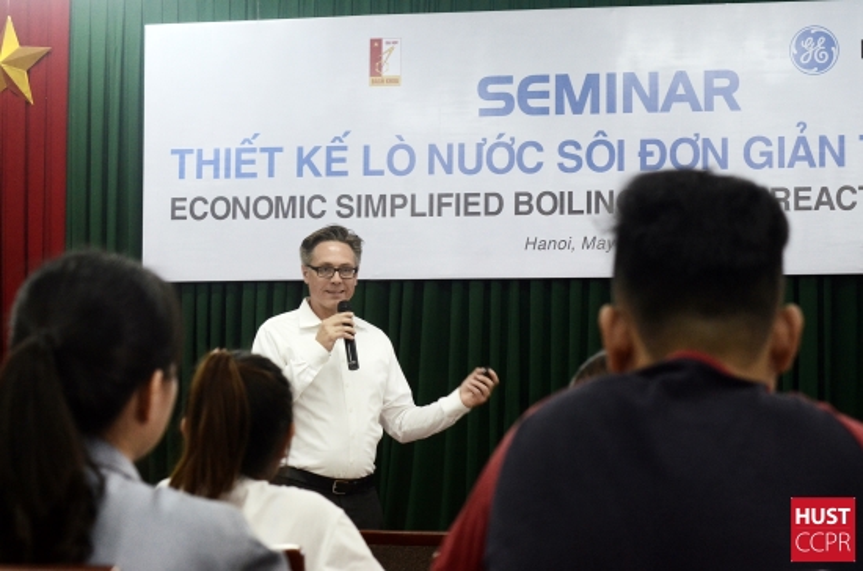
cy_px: 286
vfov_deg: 13.0
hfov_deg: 19.5
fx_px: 2511
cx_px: 432
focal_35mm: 105
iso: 1250
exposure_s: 1/60
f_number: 7.1
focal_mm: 70
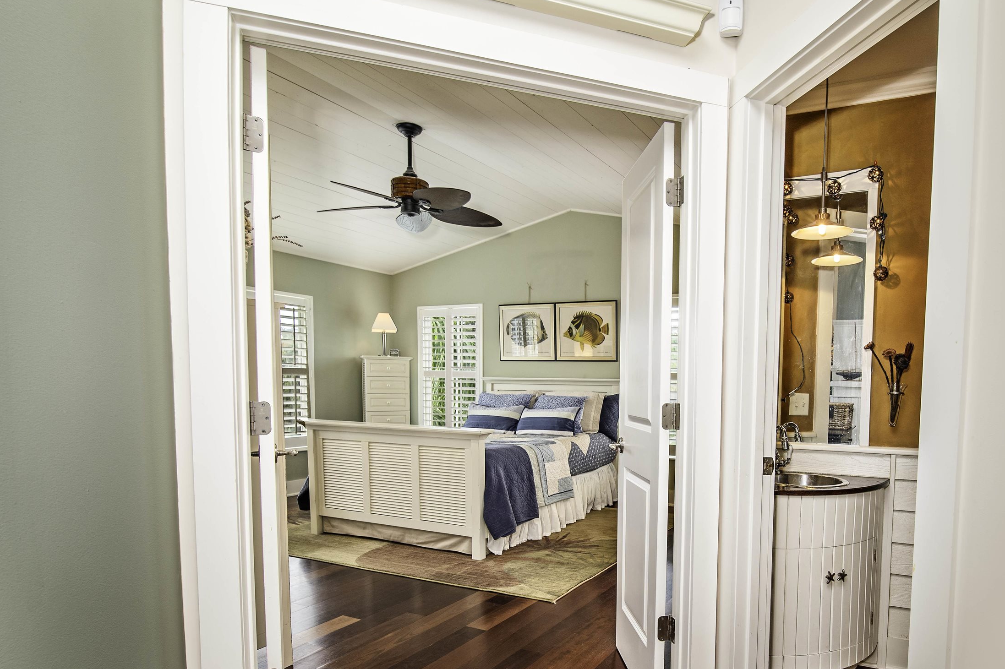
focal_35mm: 21
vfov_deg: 58.5
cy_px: 429
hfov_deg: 79.5
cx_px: 636
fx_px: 586
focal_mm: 15
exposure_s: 1/200
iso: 320
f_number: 5.6
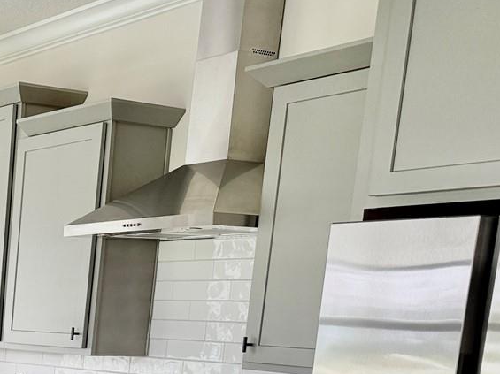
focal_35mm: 68
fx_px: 982
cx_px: -156
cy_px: 511
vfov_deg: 19.6
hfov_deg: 24.7
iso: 80
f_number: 1.78
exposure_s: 1/210
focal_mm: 6.76
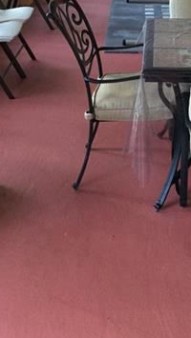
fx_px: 656
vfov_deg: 28.3
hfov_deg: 16.4
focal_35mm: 73
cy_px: 67
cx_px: 160
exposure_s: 1/30
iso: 100
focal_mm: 3.3
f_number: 2.4
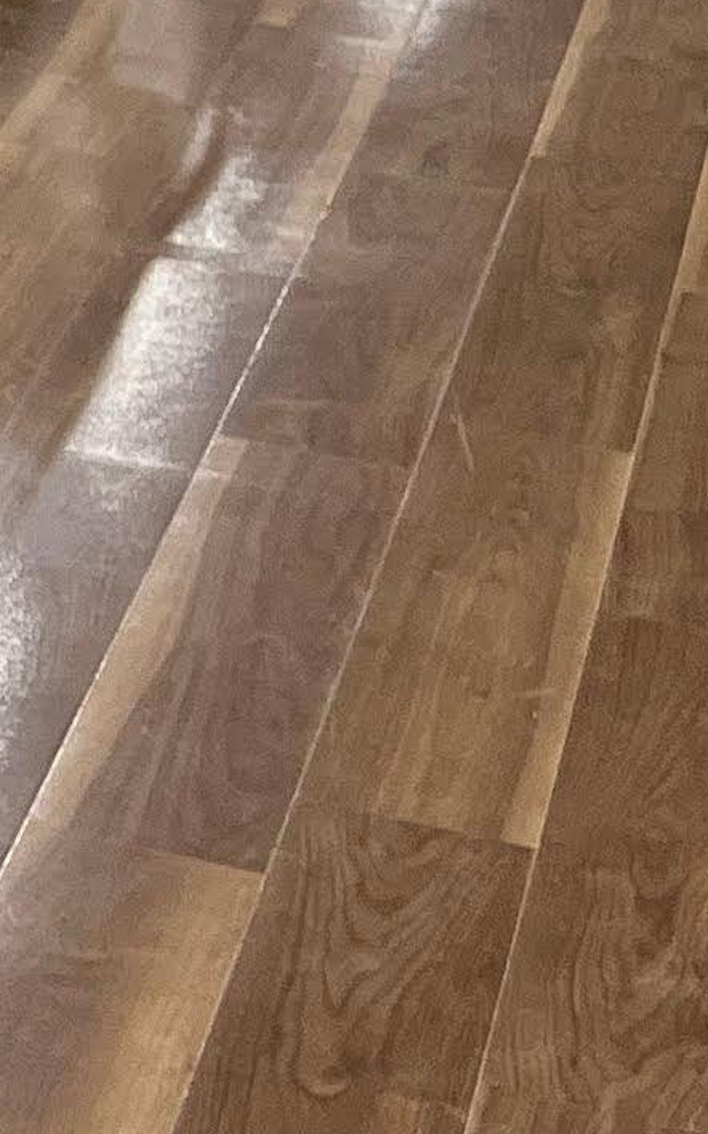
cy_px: -493
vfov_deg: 12.7
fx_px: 4851
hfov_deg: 6.7
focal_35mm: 157
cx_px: -2063
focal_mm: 5.1
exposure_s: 1/100
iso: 125
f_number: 1.6
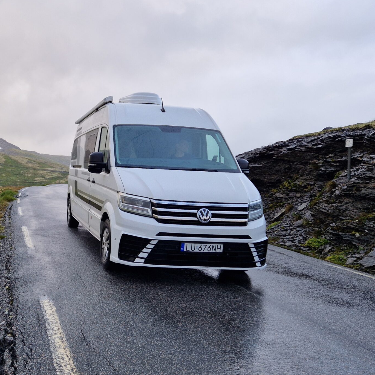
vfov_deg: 43.8
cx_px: 73
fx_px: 466
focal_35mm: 38
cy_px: 196
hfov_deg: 41.9
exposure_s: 1/180
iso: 50
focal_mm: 5.4
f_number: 1.8
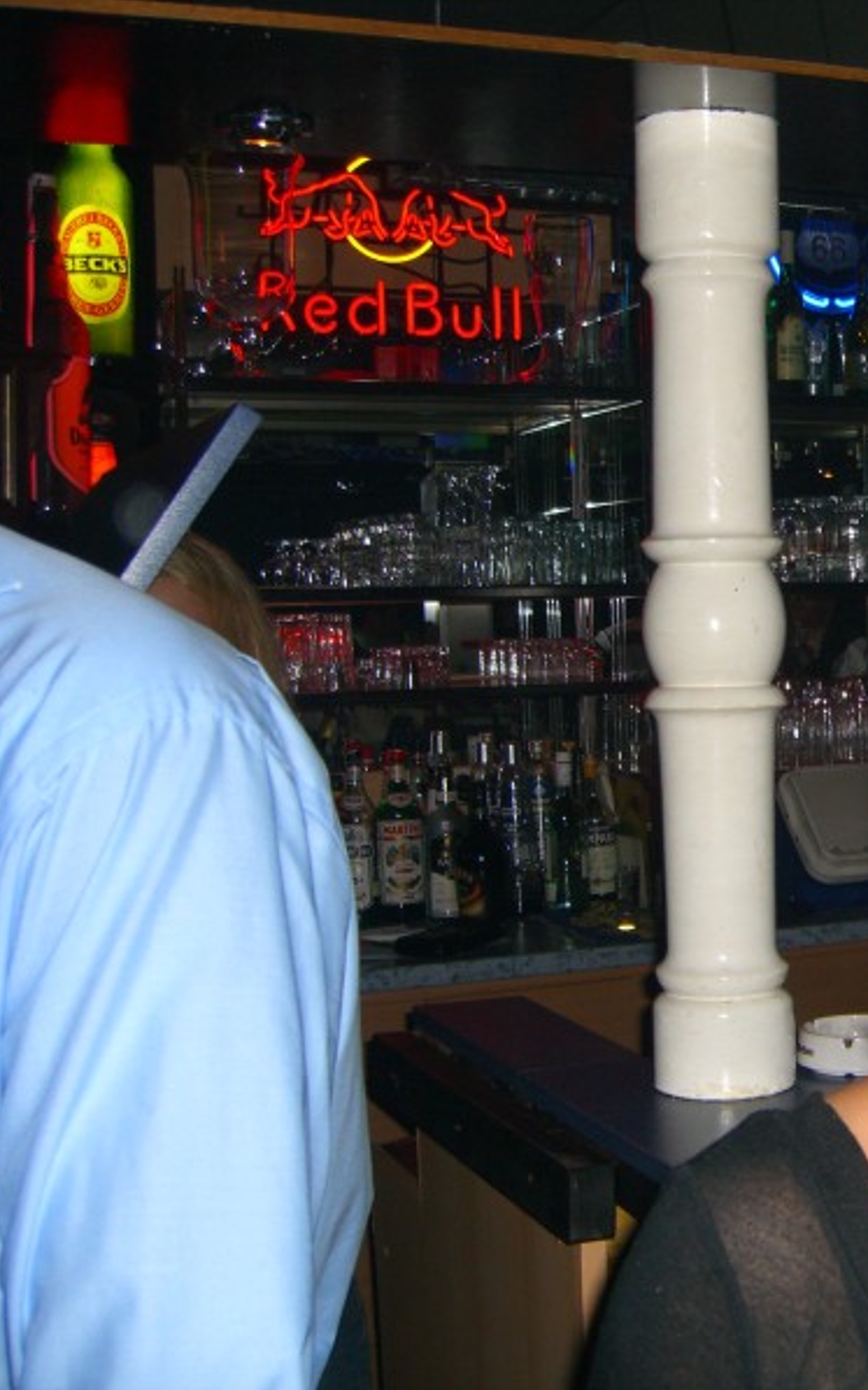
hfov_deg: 22.9
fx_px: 2044
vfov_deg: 37.5
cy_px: 694
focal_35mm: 54
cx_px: 901
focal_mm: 7.9
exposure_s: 1/60
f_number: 2.8
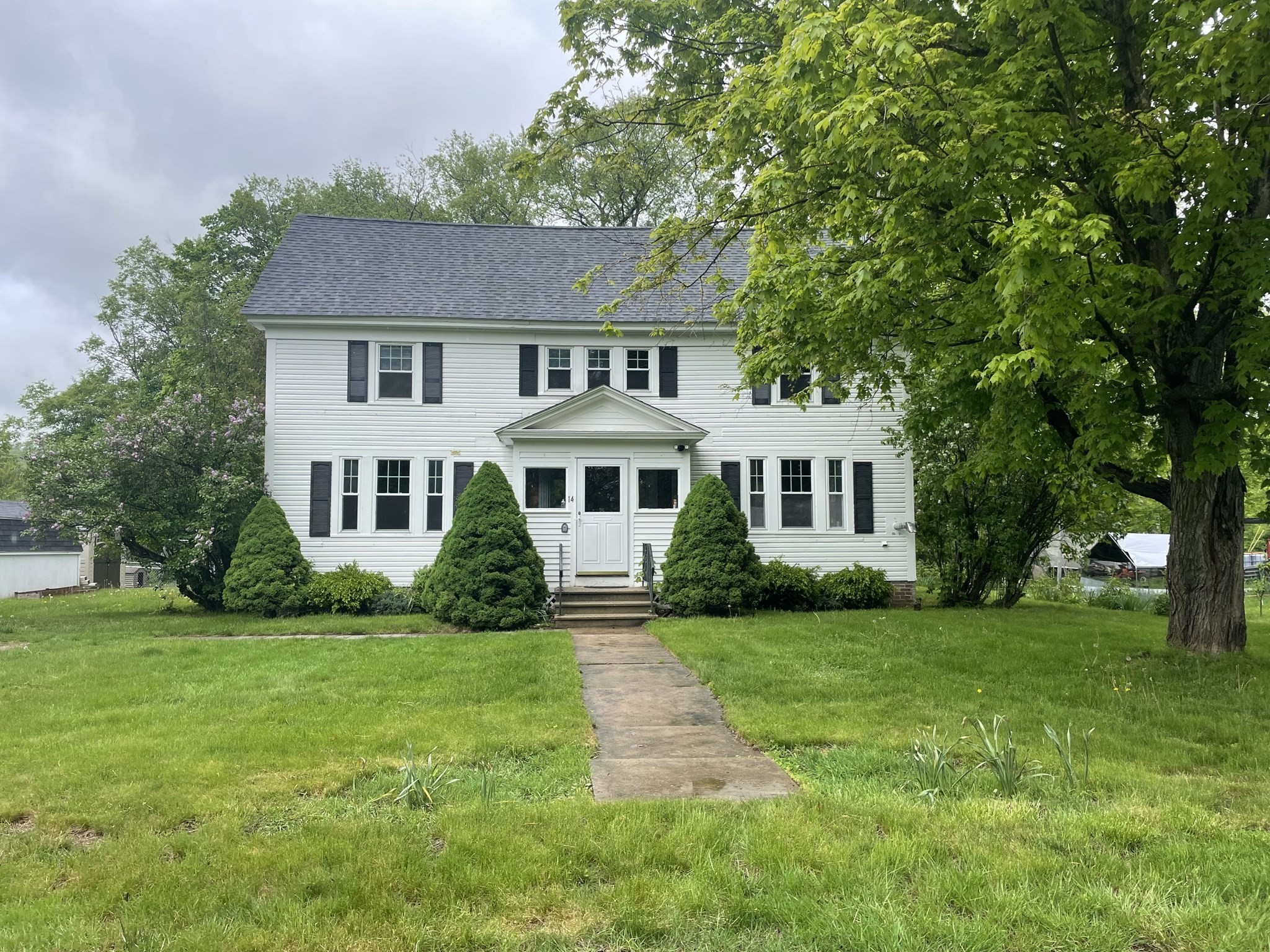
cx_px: 635
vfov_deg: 53.1
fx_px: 954
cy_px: 476
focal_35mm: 26
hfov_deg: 67.3
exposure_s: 1/1453
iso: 32
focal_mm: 4.2
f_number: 1.6
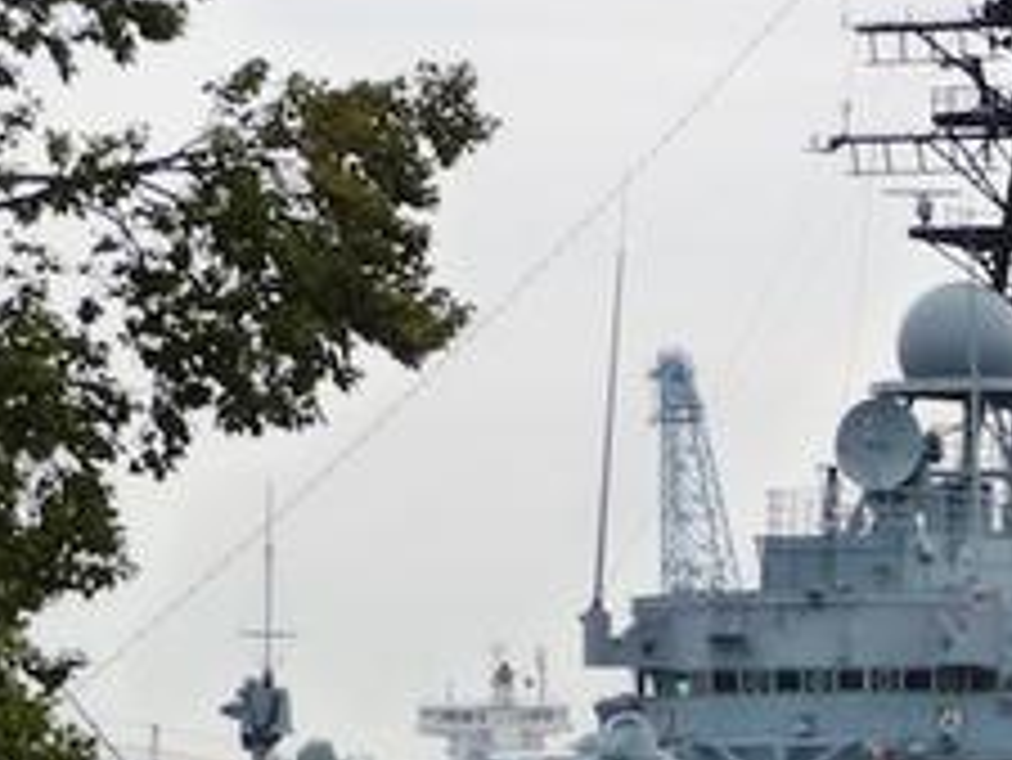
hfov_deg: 6.7
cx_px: 1124
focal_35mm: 293
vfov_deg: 5.1
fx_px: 8570
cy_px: 580
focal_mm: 17.5
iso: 160
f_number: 4.7
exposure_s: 1/160
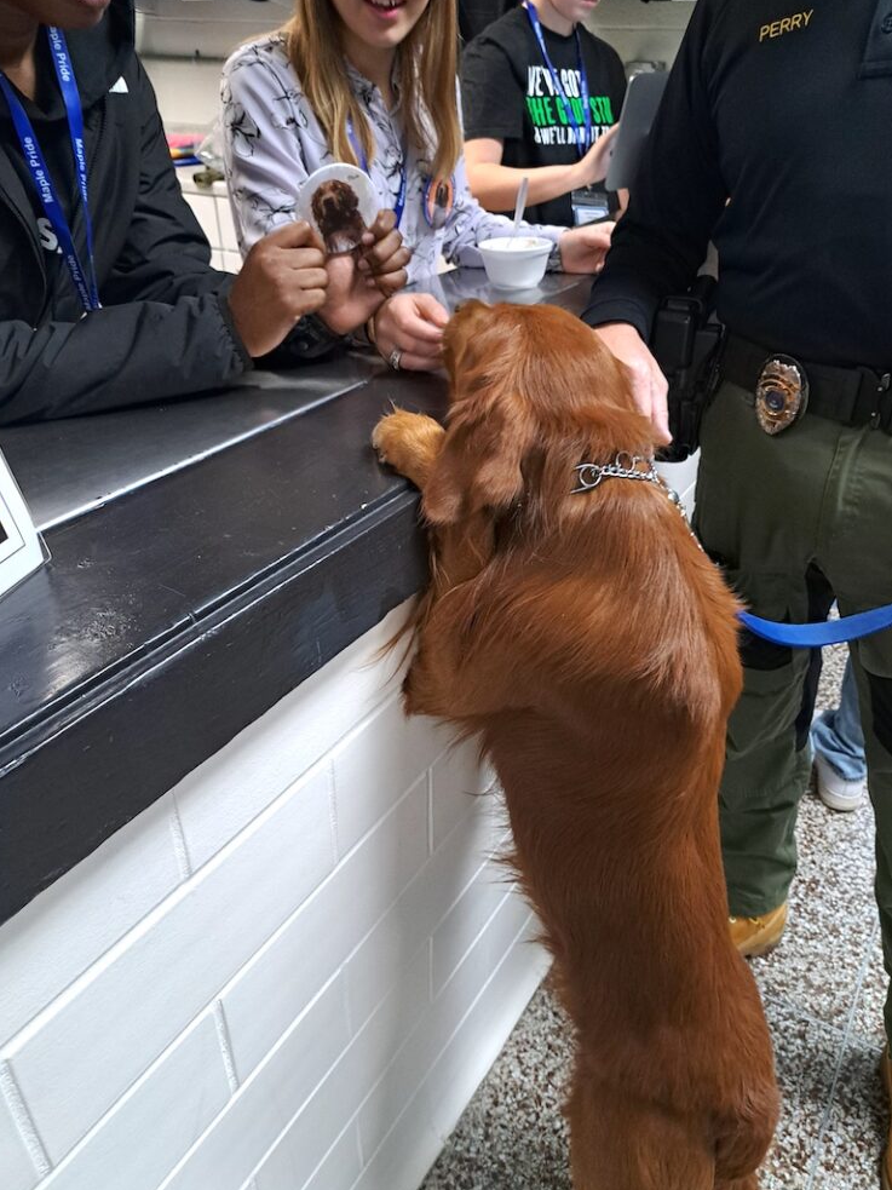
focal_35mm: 25
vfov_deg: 69.4
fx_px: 859
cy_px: 575
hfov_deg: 54.9
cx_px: 455
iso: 320
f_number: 1.8
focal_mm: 5.23
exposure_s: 1/60
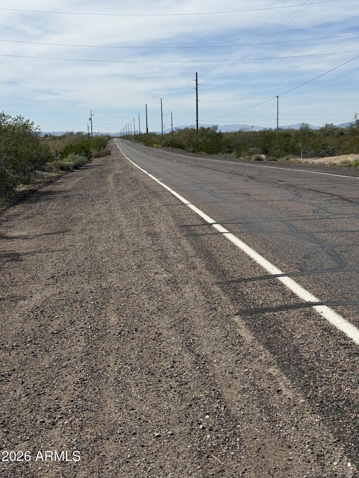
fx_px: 664
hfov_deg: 30.3
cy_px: 239
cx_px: 180
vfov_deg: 39.7
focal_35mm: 48
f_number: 1.78
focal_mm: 6.76
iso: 64
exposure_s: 1/7143
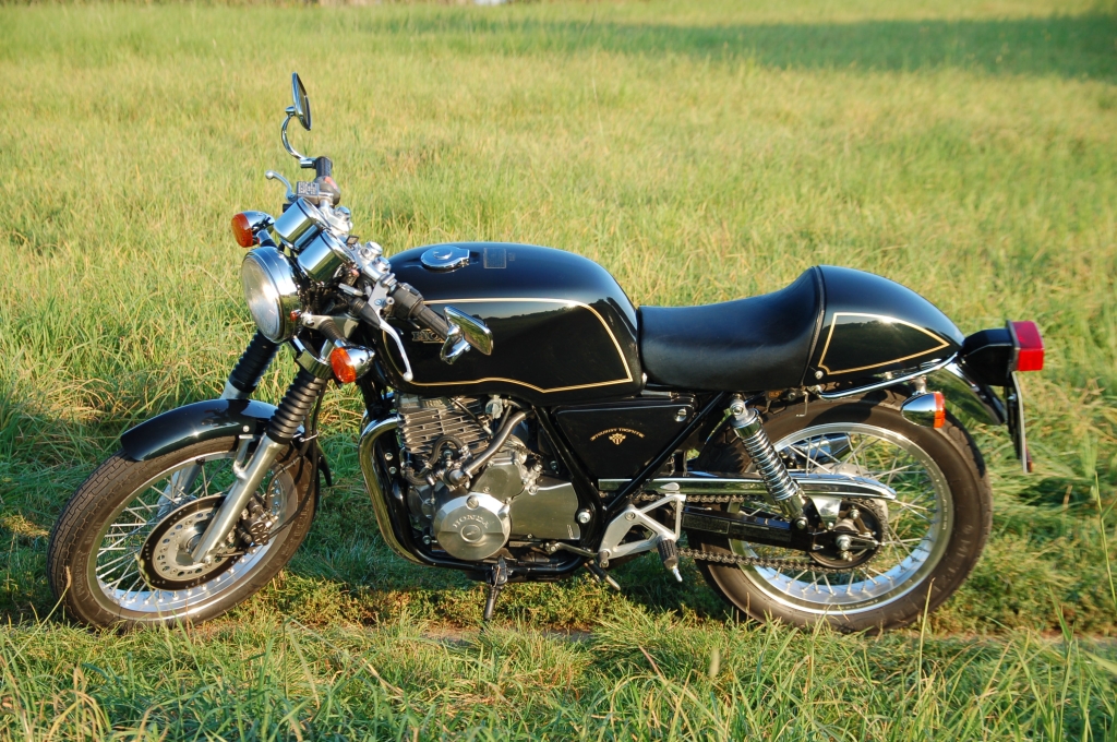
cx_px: 558
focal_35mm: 78
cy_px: 371
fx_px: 2417
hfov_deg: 26.0
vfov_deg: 17.4
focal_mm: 52
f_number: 5
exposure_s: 1/60
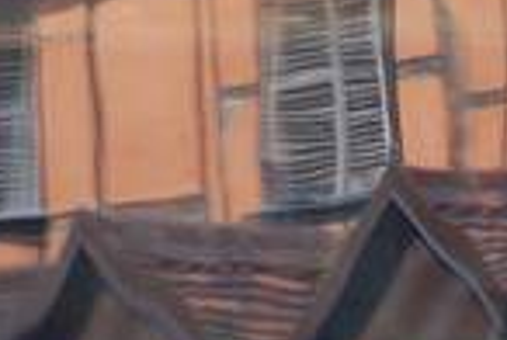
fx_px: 20265
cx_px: 698
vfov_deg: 1.0
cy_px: 479
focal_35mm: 1436
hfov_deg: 1.4
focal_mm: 200
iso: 100
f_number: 5.6
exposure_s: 1/50
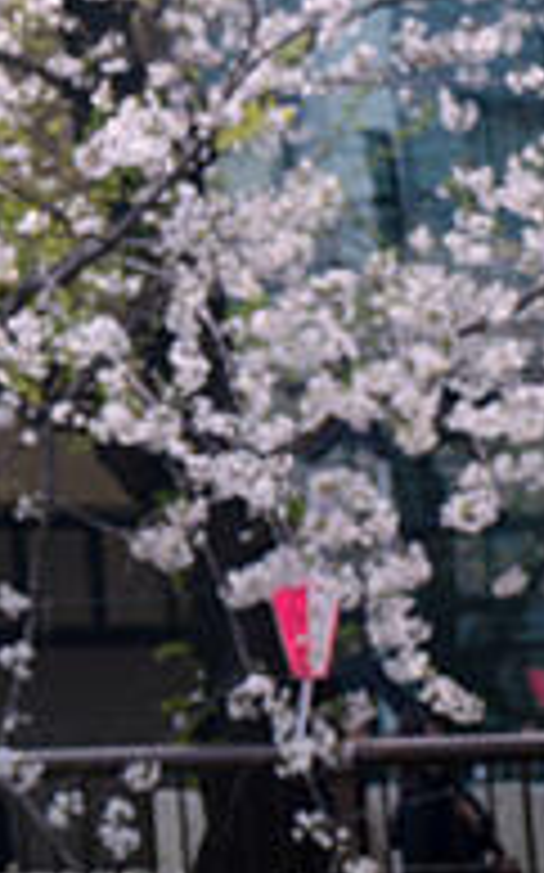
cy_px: -117
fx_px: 4514
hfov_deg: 6.6
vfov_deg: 10.9
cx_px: -755
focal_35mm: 190
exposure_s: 1/125
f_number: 8
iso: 200
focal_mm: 29
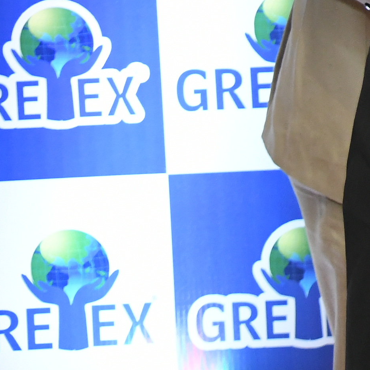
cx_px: 1115
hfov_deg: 7.7
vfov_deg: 8.4
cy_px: -370
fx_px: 2394
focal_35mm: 198
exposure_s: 1/160
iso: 2000
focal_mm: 35
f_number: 5
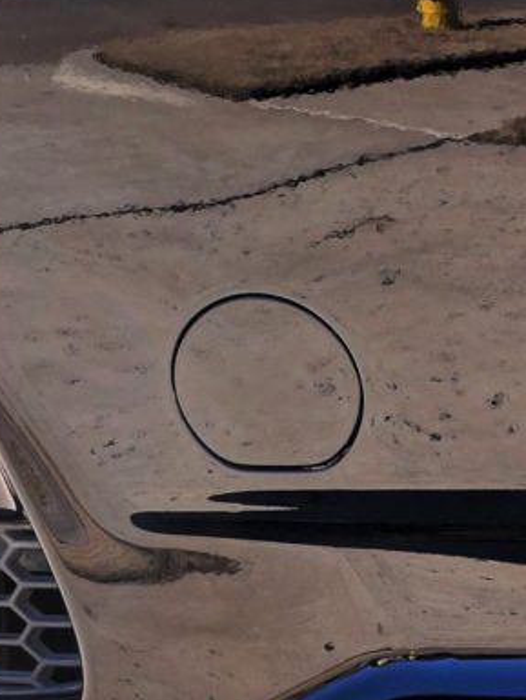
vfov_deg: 10.6
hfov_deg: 7.5
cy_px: -83
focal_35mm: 184
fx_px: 3726
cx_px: 1254
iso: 100
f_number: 7.1
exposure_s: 1/100
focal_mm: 24
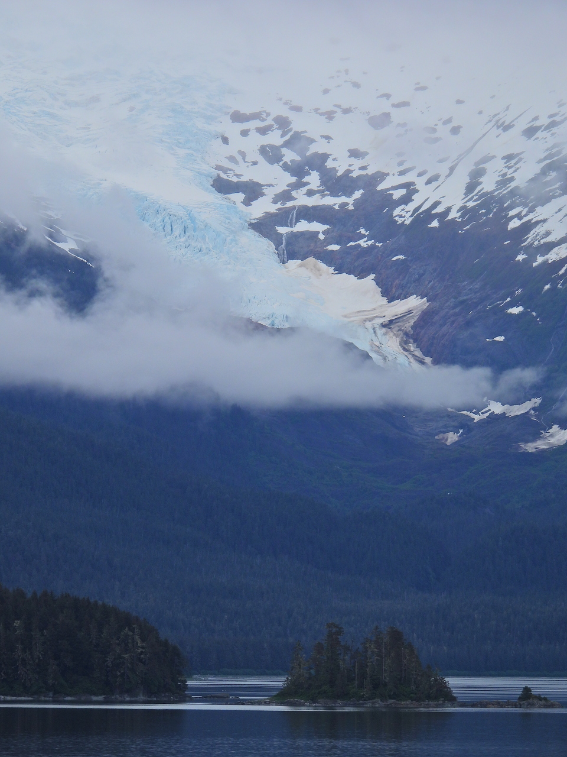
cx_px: 284
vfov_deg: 6.2
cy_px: 378
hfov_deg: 4.6
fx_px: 6989
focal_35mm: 320
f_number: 5
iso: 100
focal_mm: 57.1
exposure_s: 1/800
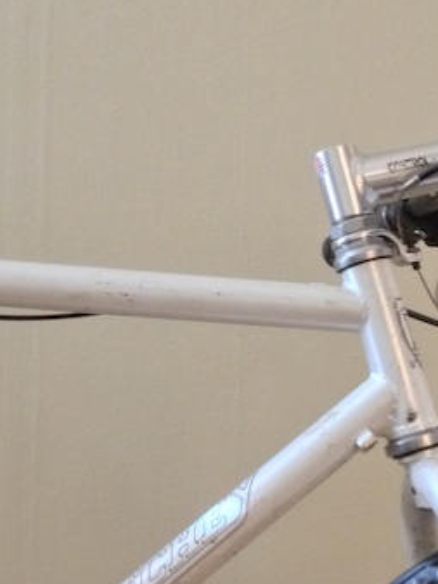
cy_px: 435
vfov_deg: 23.3
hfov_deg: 17.6
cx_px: 365
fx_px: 1399
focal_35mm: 83
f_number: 2.4
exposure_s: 1/20
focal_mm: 4.28
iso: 400
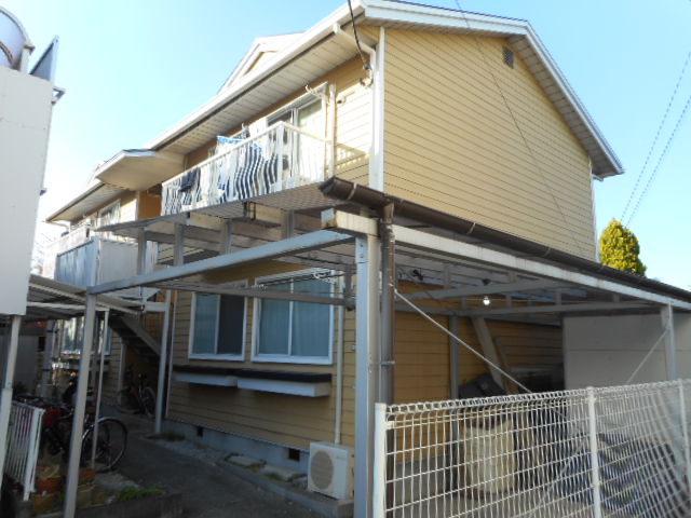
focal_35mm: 25
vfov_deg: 54.9
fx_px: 499
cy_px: 259
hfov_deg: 69.4
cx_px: 346
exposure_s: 1/200
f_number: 3.7
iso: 80
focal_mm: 4.5
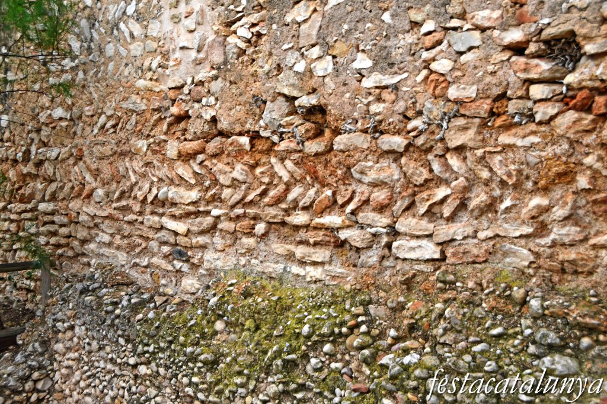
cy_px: 202
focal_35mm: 48
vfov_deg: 28.1
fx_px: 809
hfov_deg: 41.1
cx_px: 304
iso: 100
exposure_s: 1/160
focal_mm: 32
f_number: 6.3
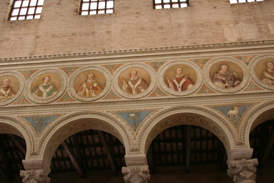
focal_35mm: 50
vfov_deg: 27.0
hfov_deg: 39.6
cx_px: 134
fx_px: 381
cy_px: 85
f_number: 4
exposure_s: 1/8
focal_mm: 24
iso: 400
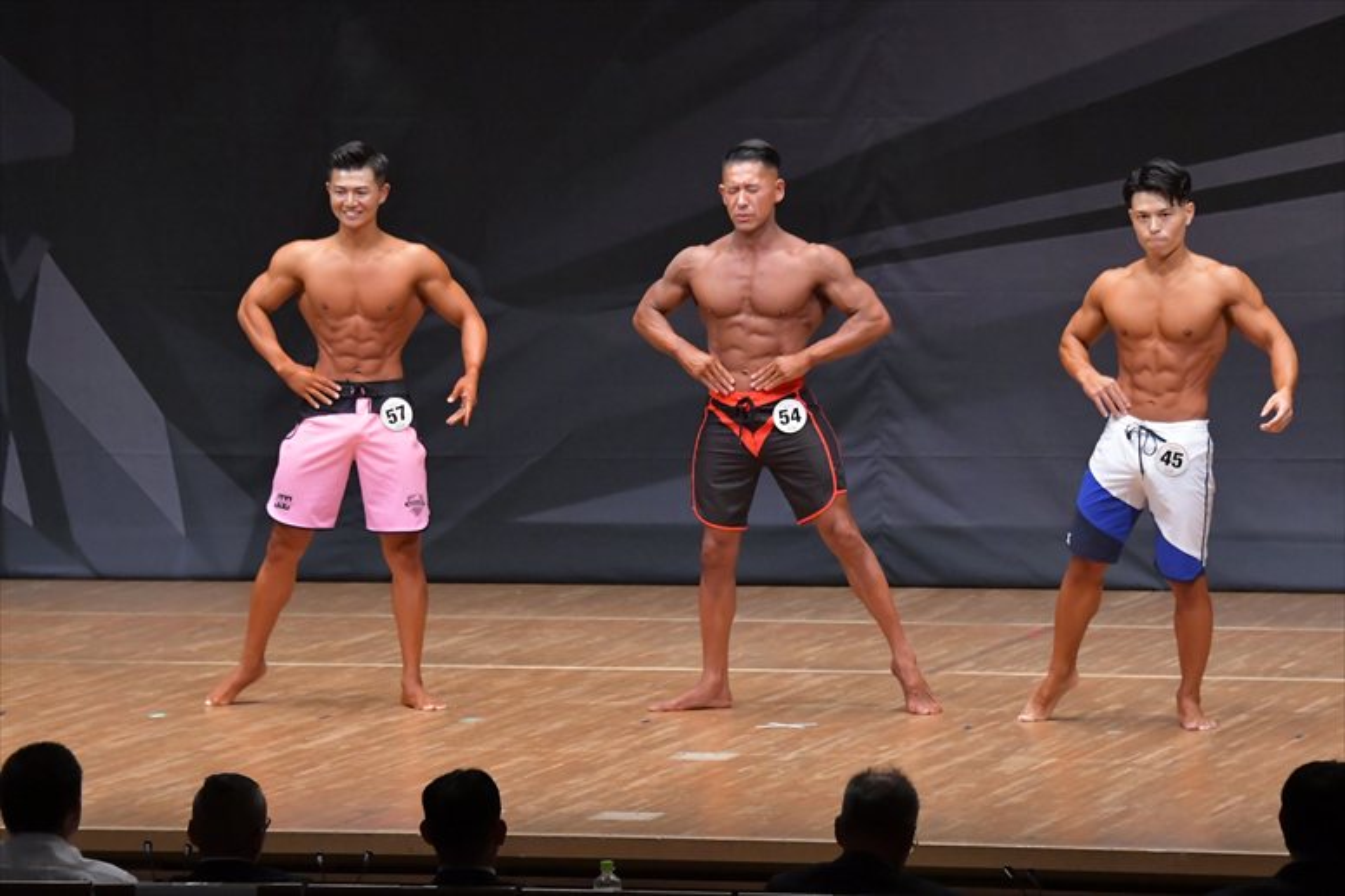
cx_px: 672
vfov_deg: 6.8
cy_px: 448
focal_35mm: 202
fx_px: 7543
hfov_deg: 10.2
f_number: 5.6
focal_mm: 135
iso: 6400
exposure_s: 1/400
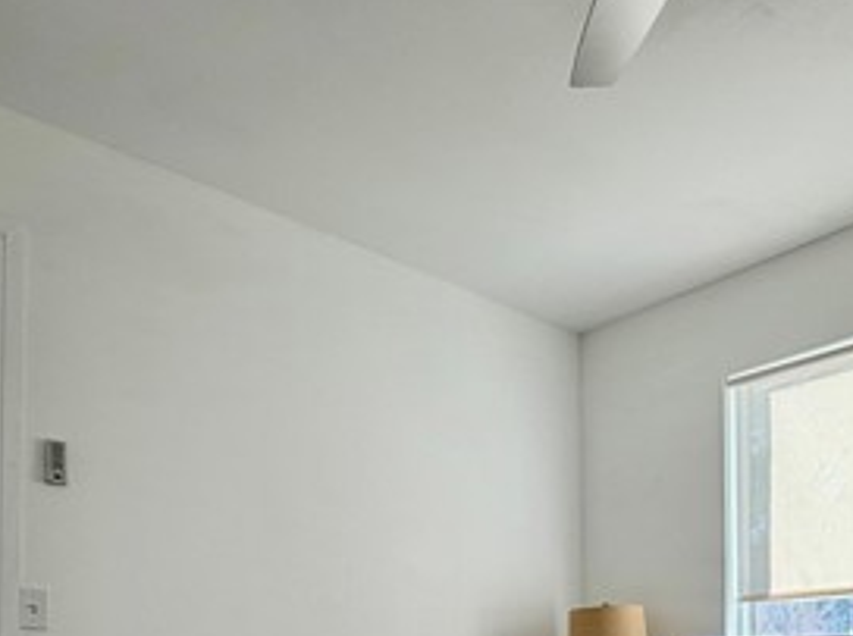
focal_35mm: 33
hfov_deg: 54.7
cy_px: 681
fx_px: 812
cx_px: 543
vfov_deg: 36.8
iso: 64
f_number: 2.2
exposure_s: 1/120
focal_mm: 2.22
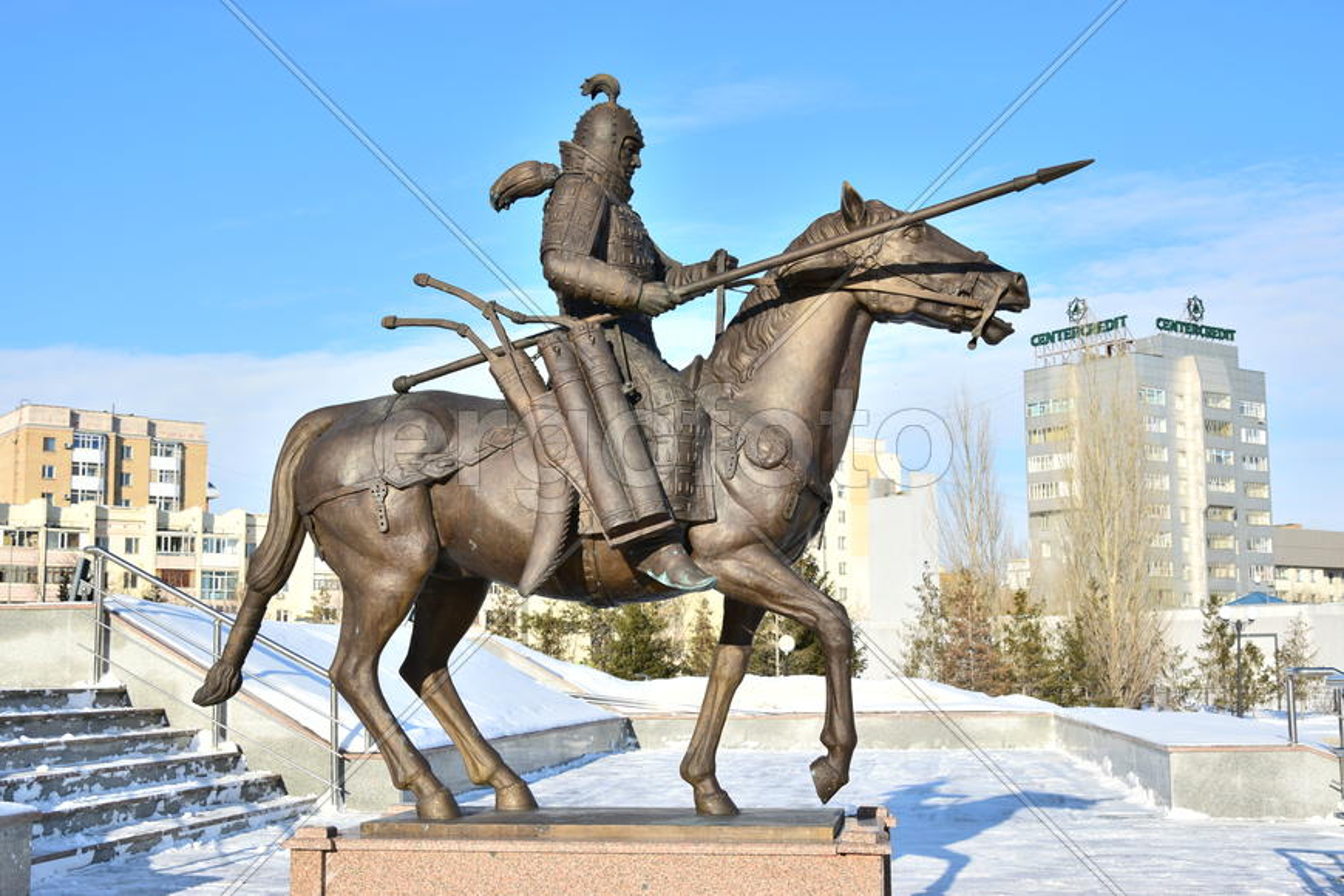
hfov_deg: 43.6
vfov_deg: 29.9
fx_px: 1680
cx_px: 672
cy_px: 448
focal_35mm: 45
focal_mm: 30
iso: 100
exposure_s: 1/320
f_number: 9
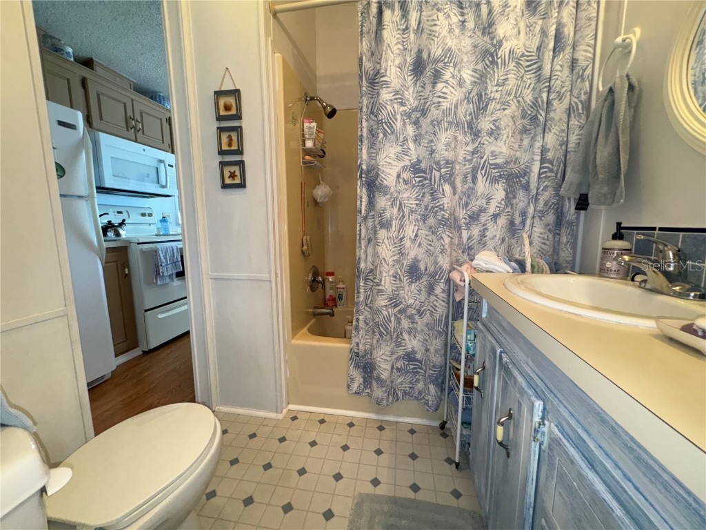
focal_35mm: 14
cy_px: 265
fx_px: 286
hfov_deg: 102.1
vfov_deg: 85.7
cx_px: 353
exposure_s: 1/60
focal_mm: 2.22
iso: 320
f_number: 2.2
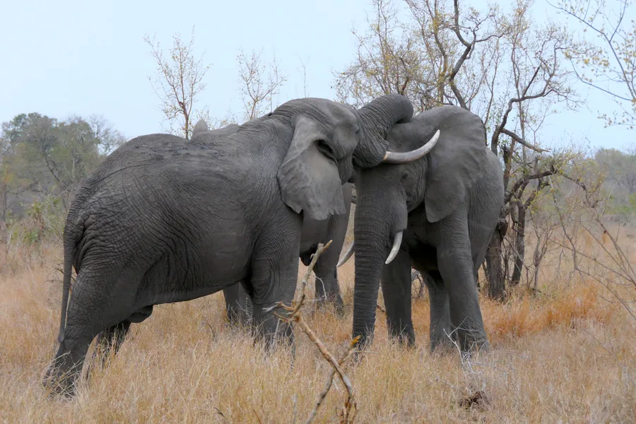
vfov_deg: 9.6
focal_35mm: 143
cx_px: 318
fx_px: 2526
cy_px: 212
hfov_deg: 14.3
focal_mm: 52.3
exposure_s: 1/80
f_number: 4.2
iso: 1000
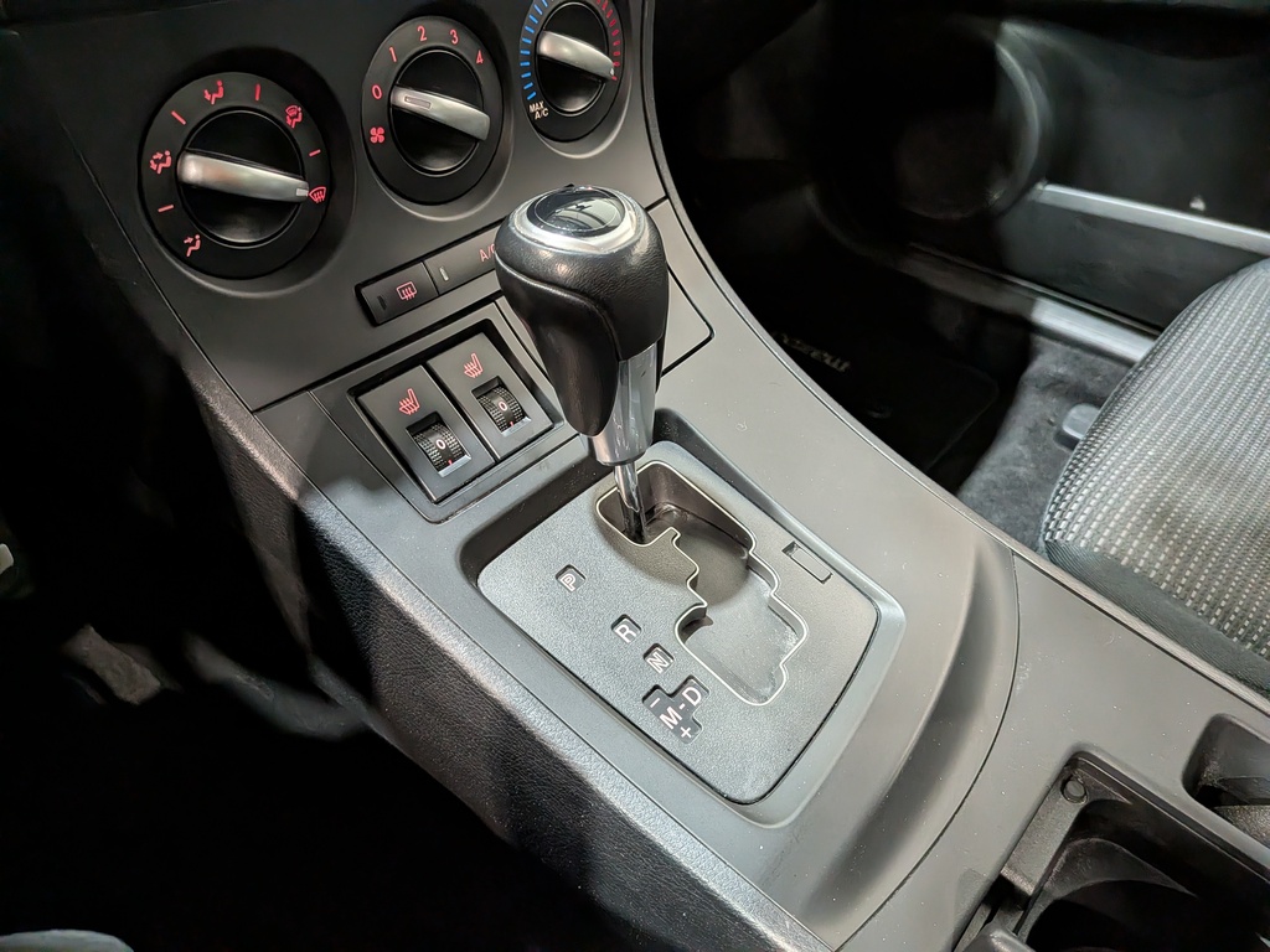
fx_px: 881
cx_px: 635
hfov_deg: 71.6
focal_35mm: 24
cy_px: 476
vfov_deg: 56.8
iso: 194
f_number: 1.7
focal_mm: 4.53
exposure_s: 1/100
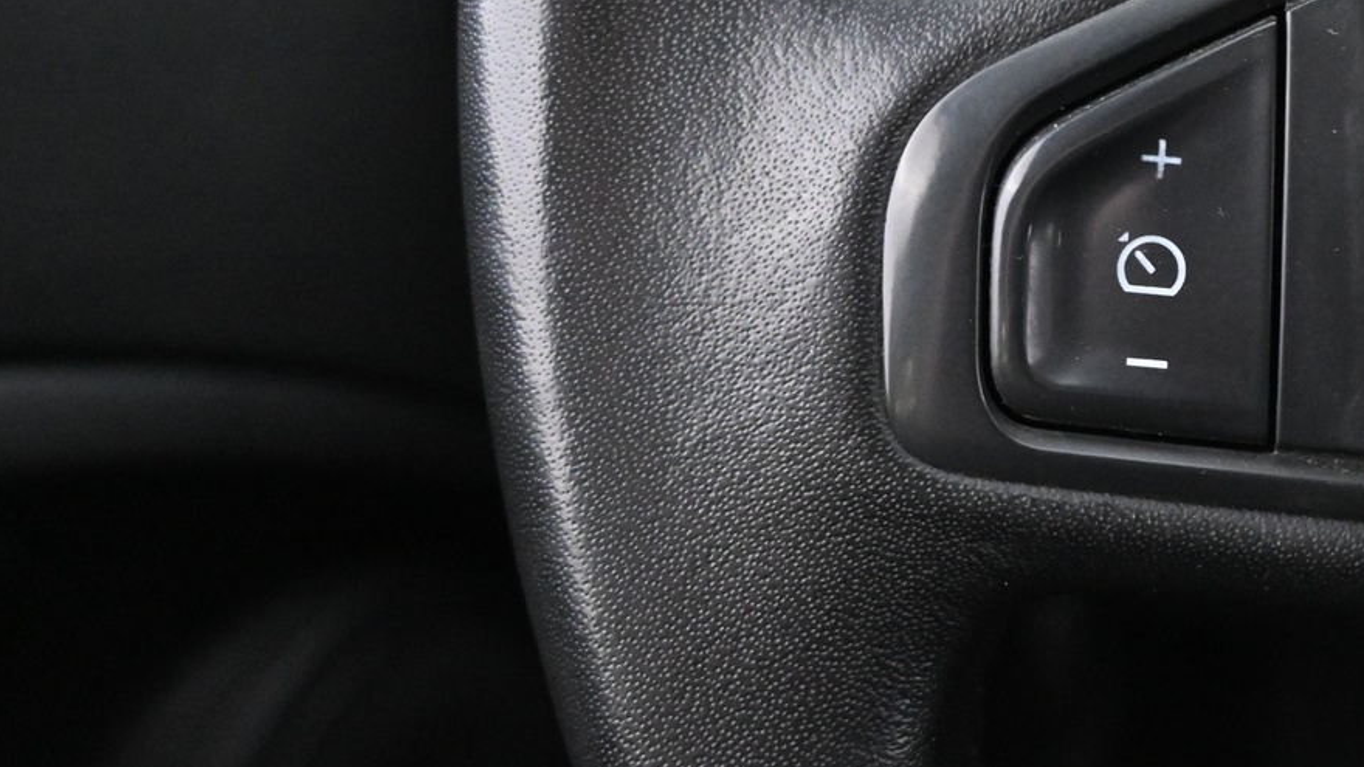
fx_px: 1988
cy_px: 350
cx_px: 1149
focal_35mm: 55
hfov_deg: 36.2
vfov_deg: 21.8
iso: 6400
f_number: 3.8
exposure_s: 1/30
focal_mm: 19
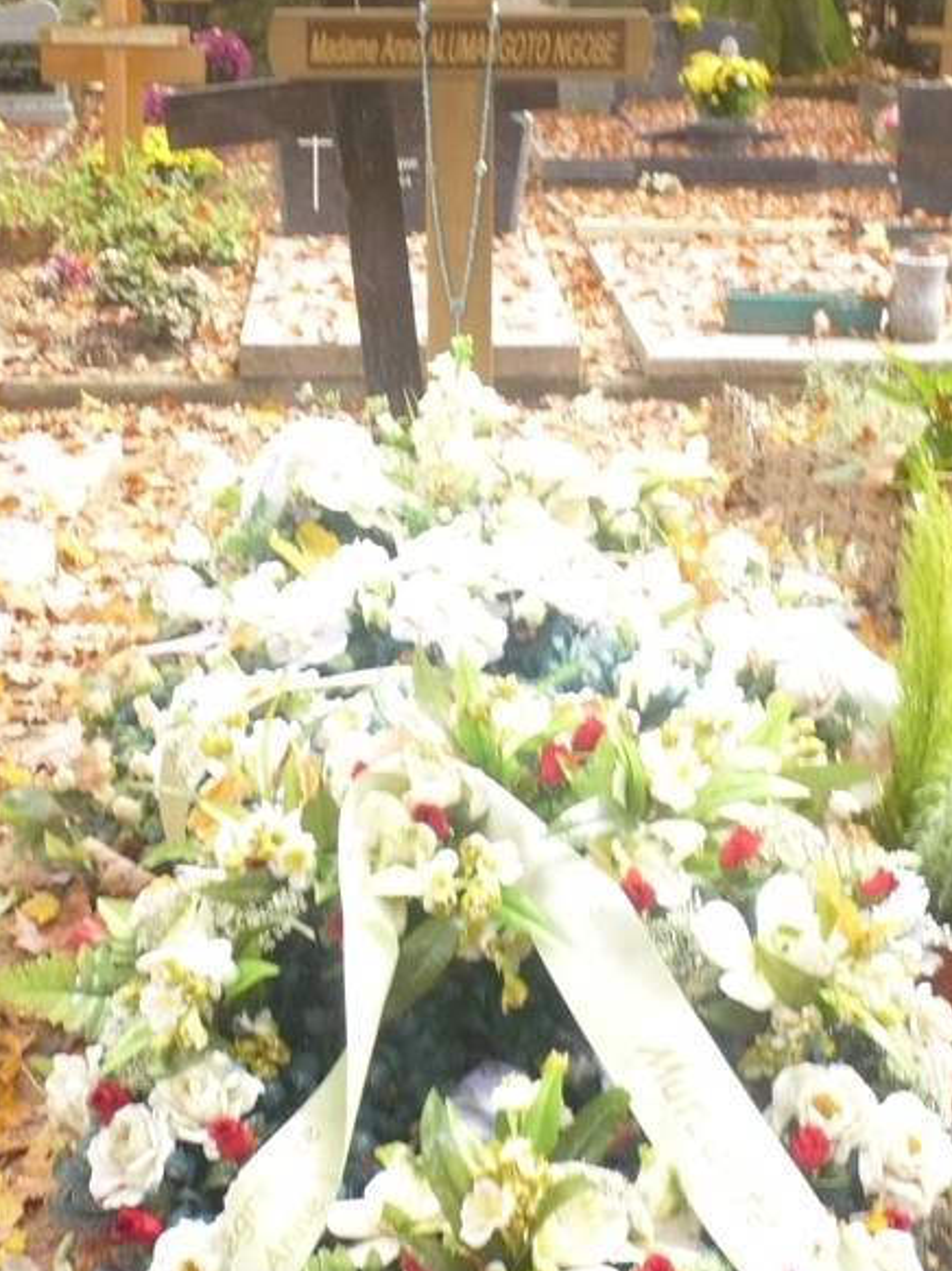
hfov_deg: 22.6
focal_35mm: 65
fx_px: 2385
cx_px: 469
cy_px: 642
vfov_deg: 29.8
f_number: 3.8
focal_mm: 10.4
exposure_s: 1/30
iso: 320
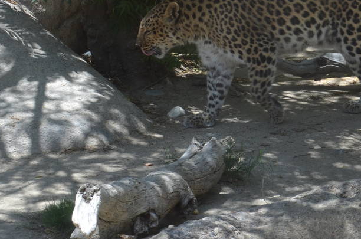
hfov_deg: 14.7
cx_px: 382
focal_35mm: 137
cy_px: 11
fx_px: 1374
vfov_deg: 9.9
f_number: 6.3
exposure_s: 1/160
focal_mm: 35
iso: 200
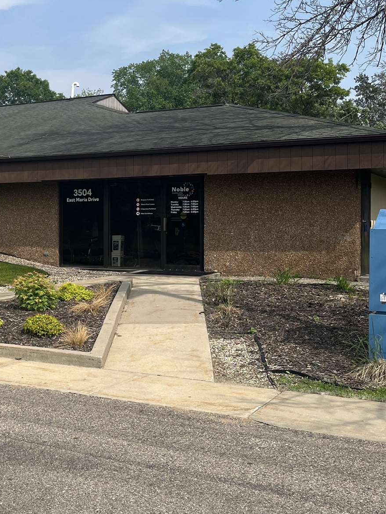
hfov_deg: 27.7
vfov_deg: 37.5
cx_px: 50
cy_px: 229
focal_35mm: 51
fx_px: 758
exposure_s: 1/3413
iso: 50
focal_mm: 5.1
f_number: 1.6
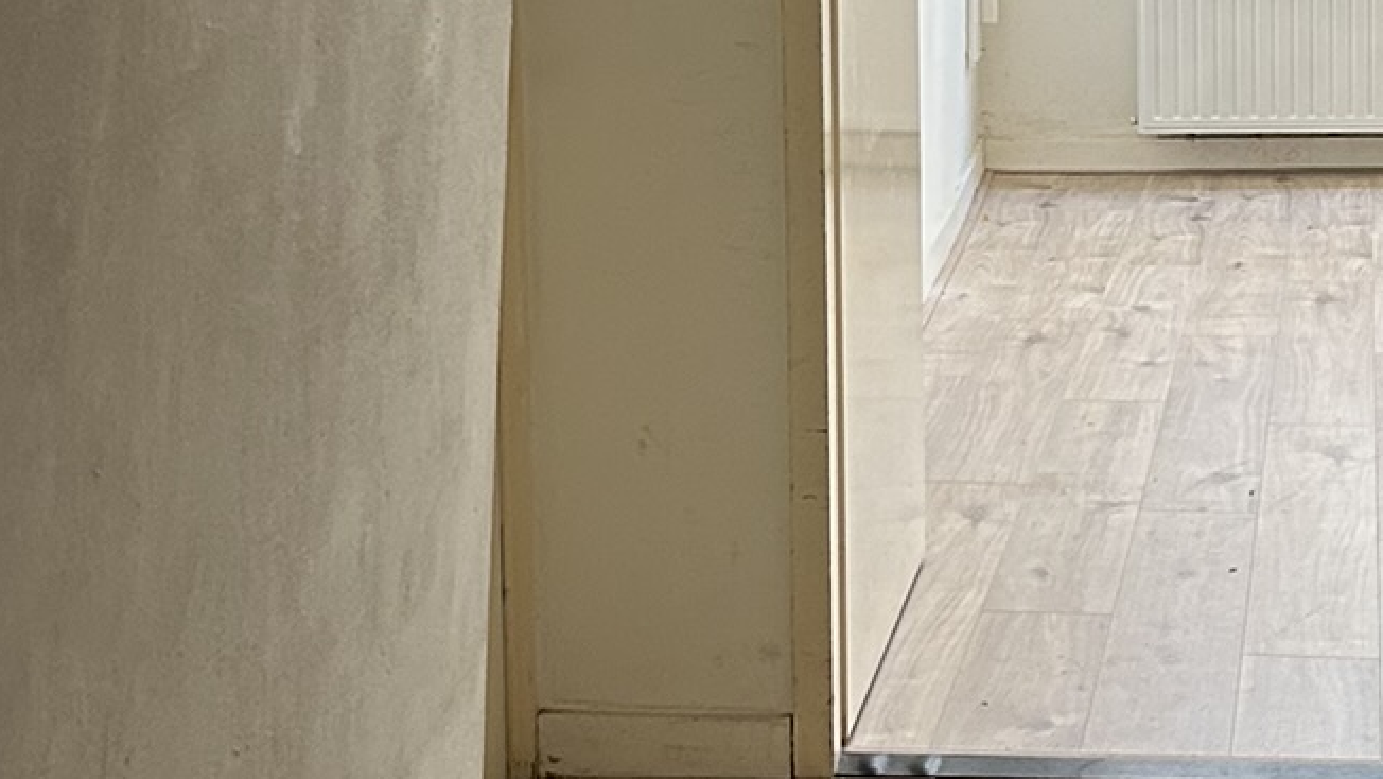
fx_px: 3264
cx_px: 1124
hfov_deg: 23.5
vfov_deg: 13.5
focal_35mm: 89
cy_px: 66
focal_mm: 5.7
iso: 160
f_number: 1.5
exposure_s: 1/50
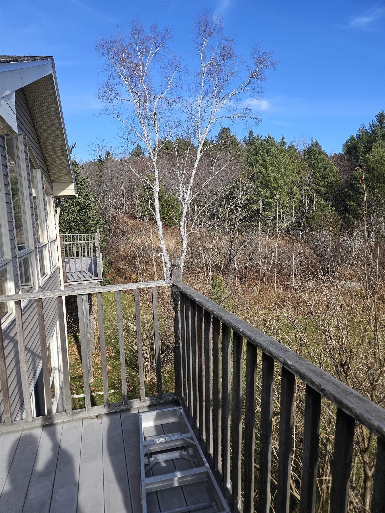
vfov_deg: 73.9
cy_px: 256
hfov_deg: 58.9
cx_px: 192
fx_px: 341
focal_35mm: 23
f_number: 1.8
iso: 25
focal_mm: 5.4
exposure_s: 1/1016
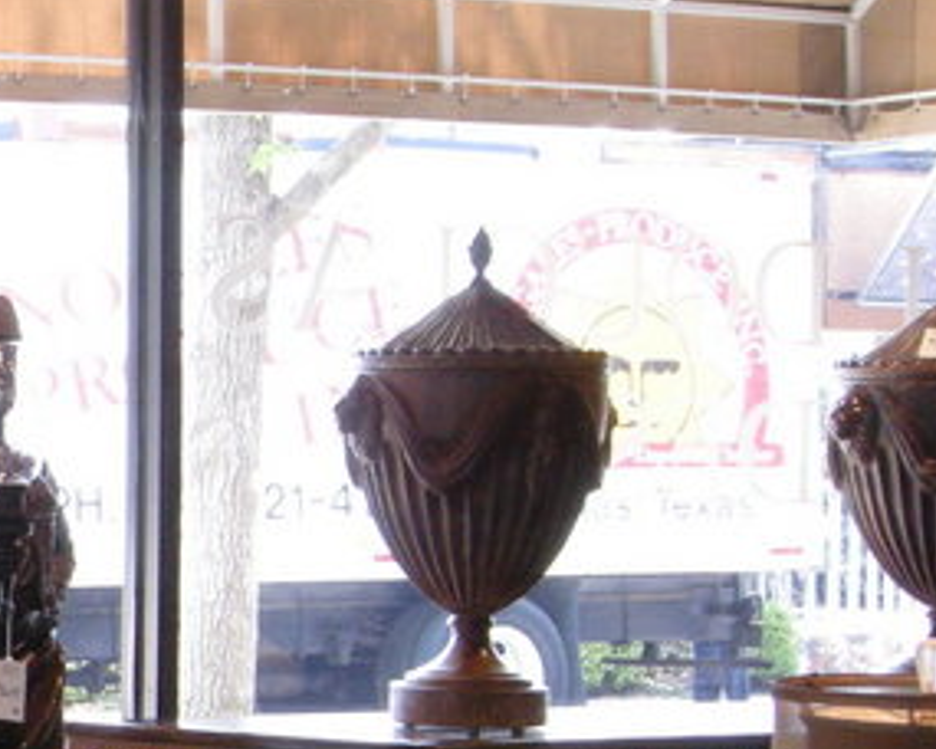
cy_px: 742
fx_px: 3324
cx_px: -670
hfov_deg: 14.4
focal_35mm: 120
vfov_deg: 12.7
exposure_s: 1/15
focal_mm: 7.5
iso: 200
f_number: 6.1
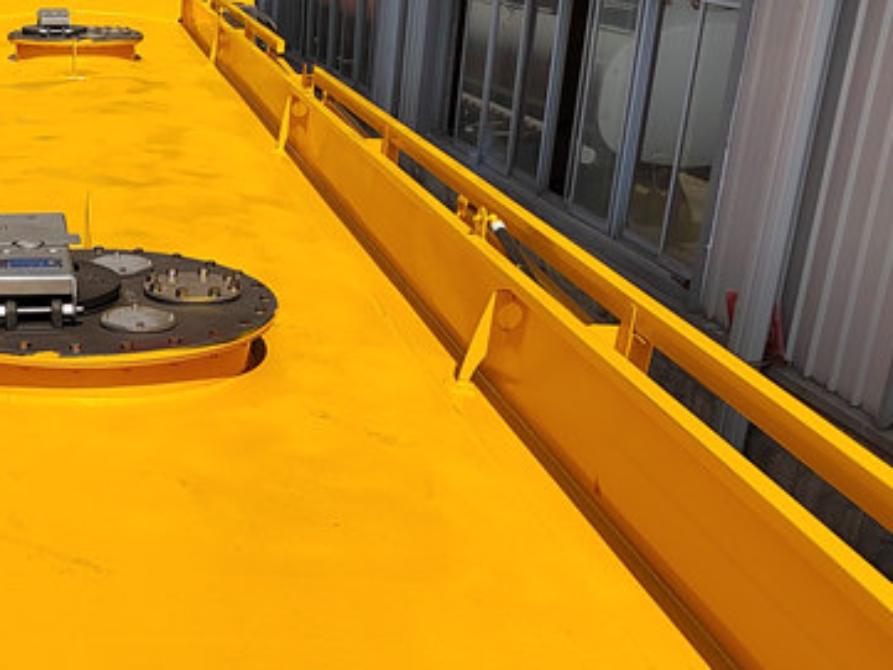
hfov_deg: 35.3
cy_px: 482
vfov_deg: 28.3
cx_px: 87
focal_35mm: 51
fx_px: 1316
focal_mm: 5.52
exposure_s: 1/3349
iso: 256
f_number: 1.9
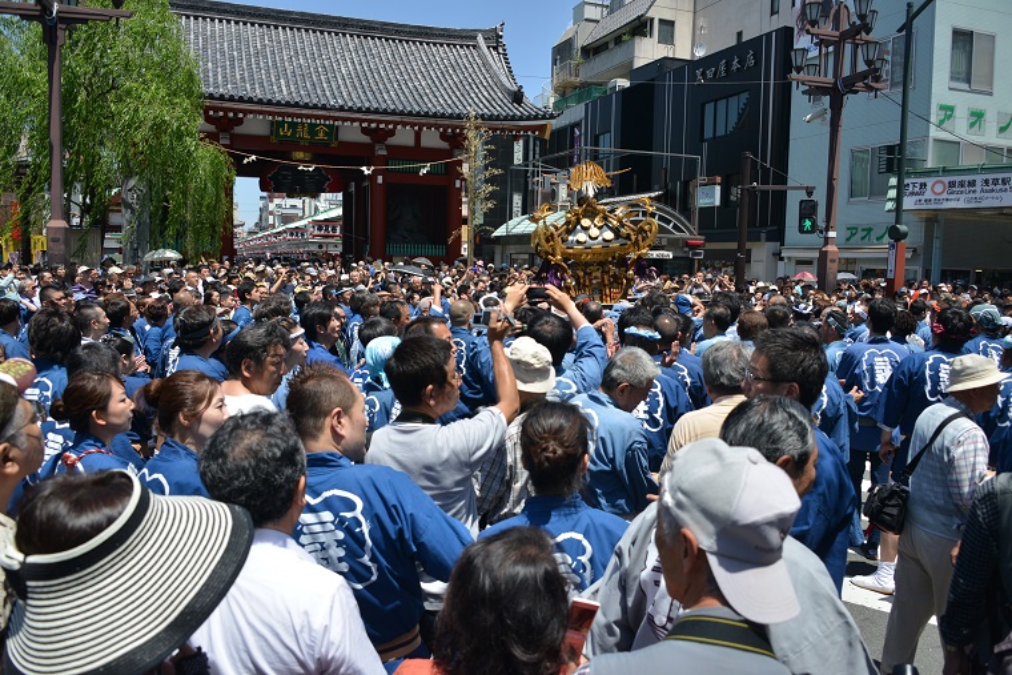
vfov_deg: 46.4
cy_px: 338
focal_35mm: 28
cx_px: 506
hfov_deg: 65.5
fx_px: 787
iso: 640
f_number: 7.1
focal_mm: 28
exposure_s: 1/2000
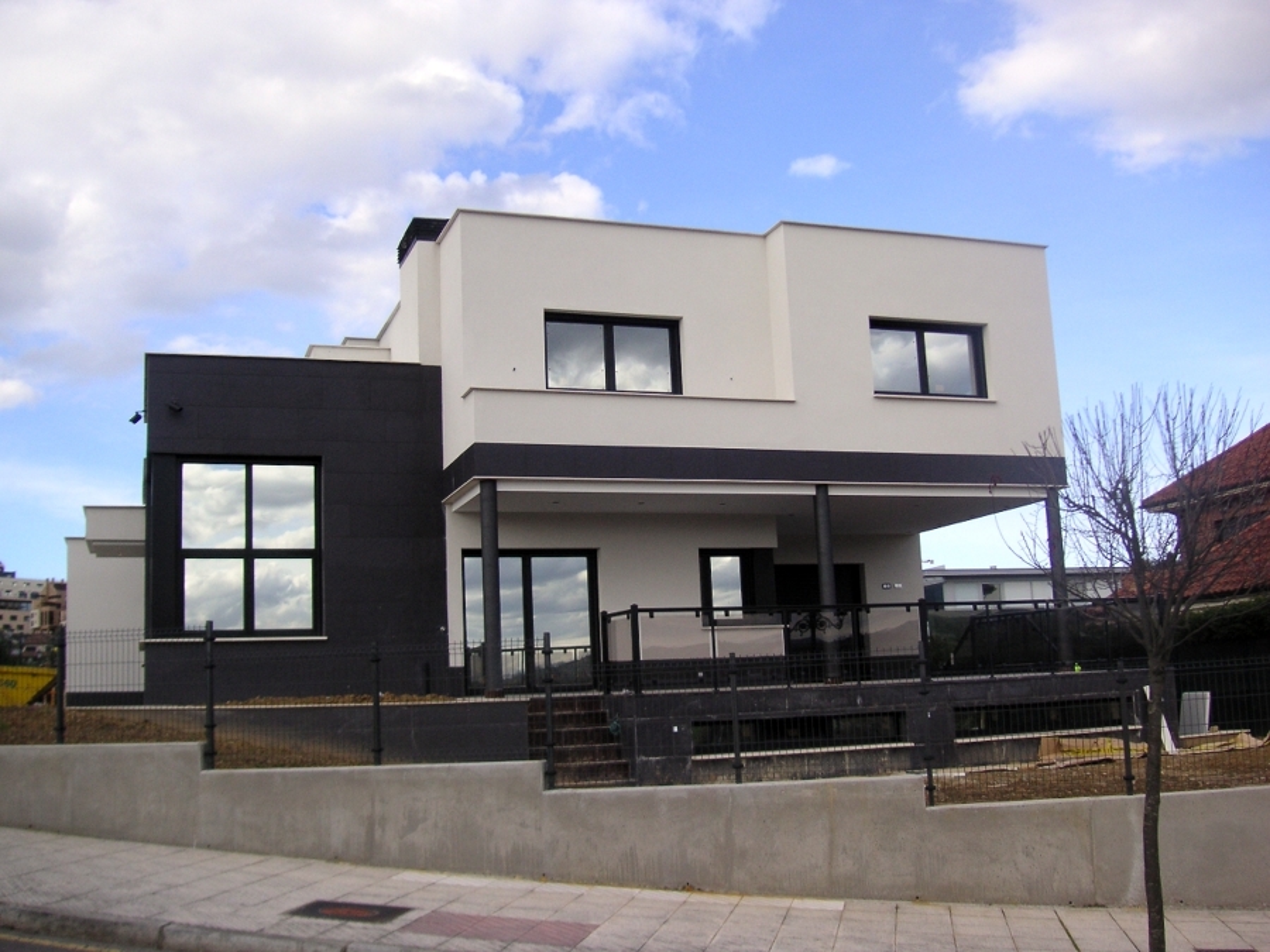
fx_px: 1357
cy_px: 476
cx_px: 635
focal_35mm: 37
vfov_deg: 38.7
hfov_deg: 50.1
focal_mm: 6.1
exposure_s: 1/750
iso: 50
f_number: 2.8
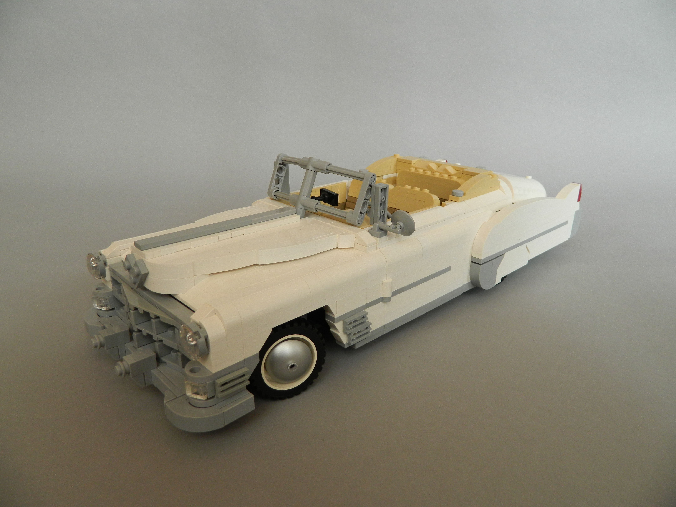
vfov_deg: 54.9
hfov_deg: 69.4
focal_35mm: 25
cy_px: 254
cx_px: 338
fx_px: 488
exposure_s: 1/30
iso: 125
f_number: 3.1
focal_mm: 4.5
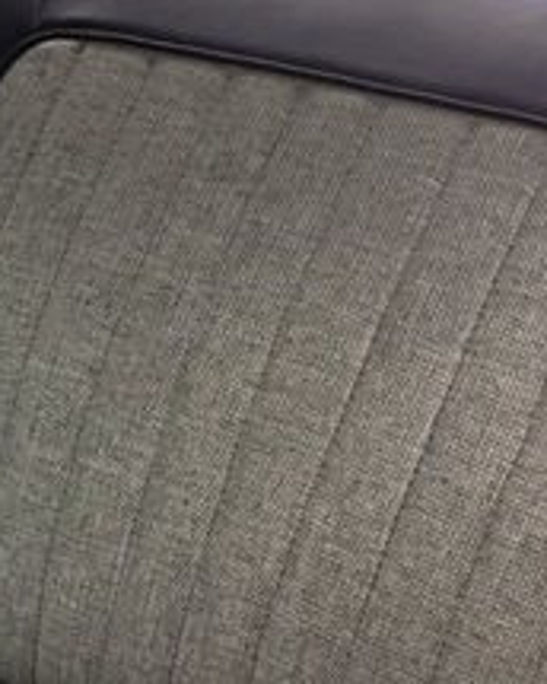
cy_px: 484
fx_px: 1821
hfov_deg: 15.4
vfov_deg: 21.1
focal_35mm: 90
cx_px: -340
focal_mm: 3.3
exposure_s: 1/60
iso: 32
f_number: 2.4
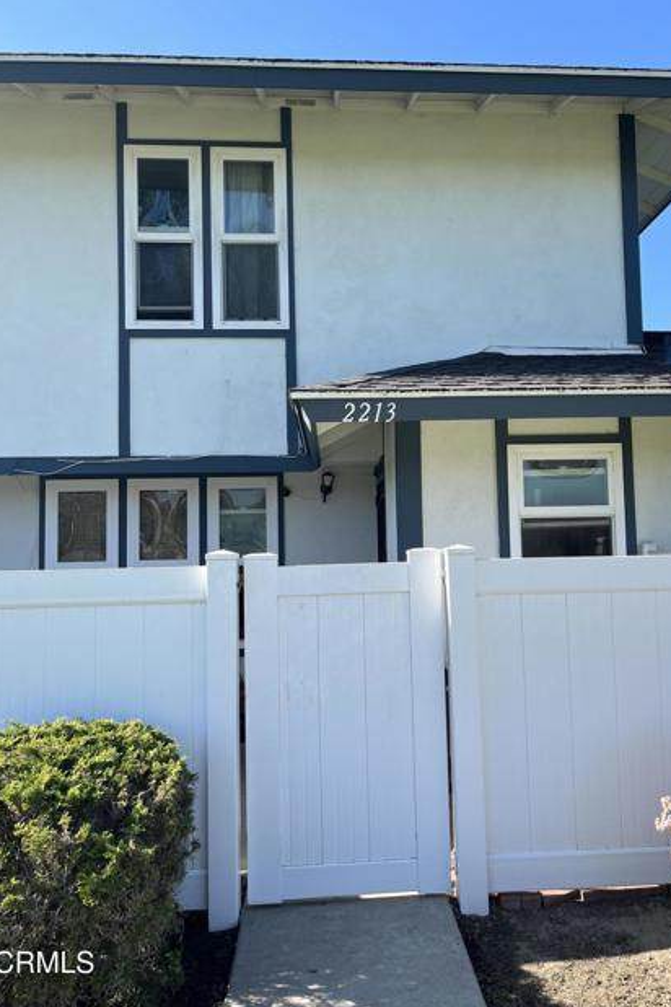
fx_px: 783
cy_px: 489
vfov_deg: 65.5
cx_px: 381
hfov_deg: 46.3
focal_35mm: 28
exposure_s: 1/1672
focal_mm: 5.1
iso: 50
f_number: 1.6
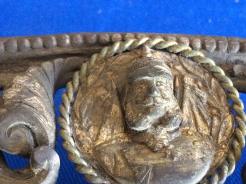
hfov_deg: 32.7
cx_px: 132
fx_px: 419
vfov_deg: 24.7
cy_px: 122
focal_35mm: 59
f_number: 2.2
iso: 320
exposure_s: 1/24
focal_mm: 4.12
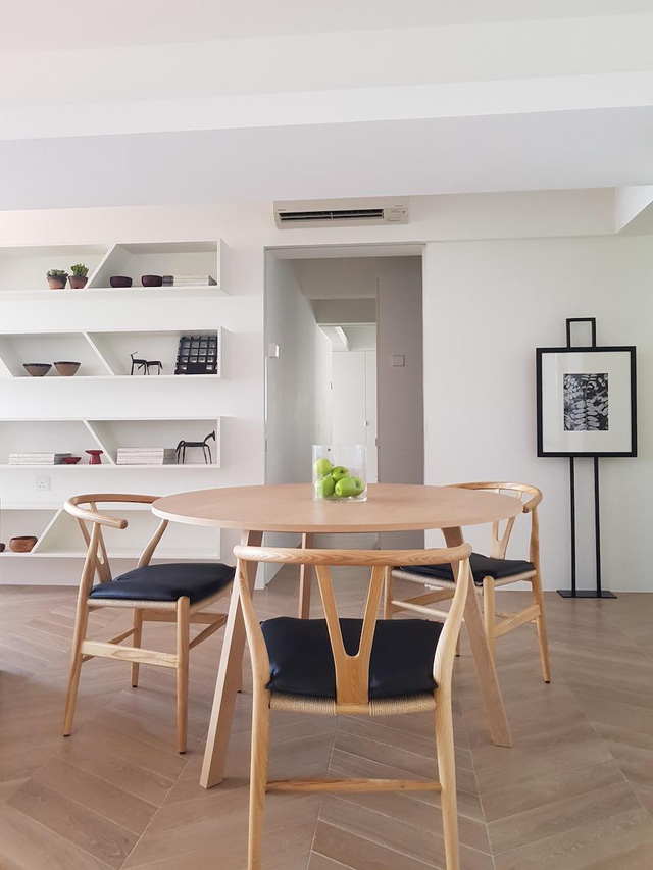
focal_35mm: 26
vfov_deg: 67.3
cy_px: 435
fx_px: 654
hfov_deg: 53.1
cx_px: 326
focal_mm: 4.2
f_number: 1.7
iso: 160
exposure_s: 1/60
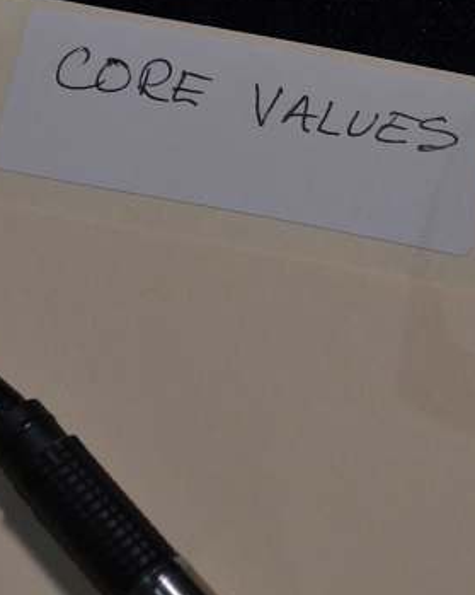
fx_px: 1916
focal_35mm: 109
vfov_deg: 17.6
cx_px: 225
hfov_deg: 14.1
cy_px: 240
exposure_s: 1/60
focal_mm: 30
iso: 400
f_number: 6.3
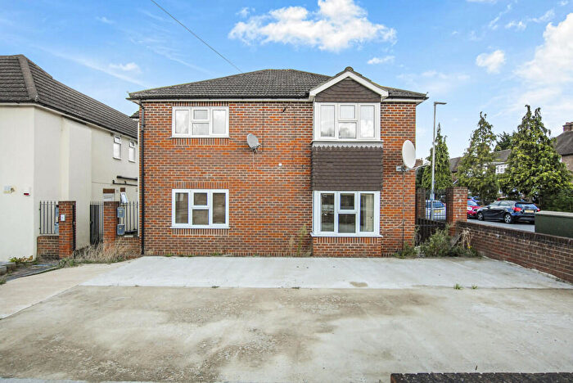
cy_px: 192
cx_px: 286
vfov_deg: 63.3
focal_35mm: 20
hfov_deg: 85.4
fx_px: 311
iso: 400
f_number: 5.6
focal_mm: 13
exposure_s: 1/500
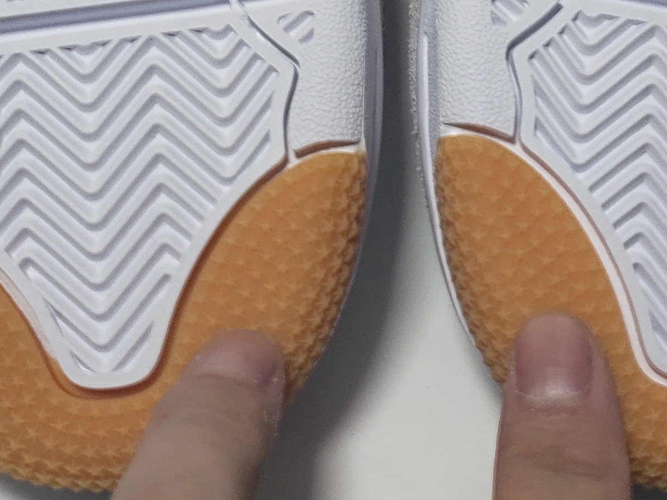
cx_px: 379
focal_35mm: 87
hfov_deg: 22.5
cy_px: -265
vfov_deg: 15.6
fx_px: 1677
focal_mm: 4.3
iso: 50
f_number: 1.5
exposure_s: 1/653
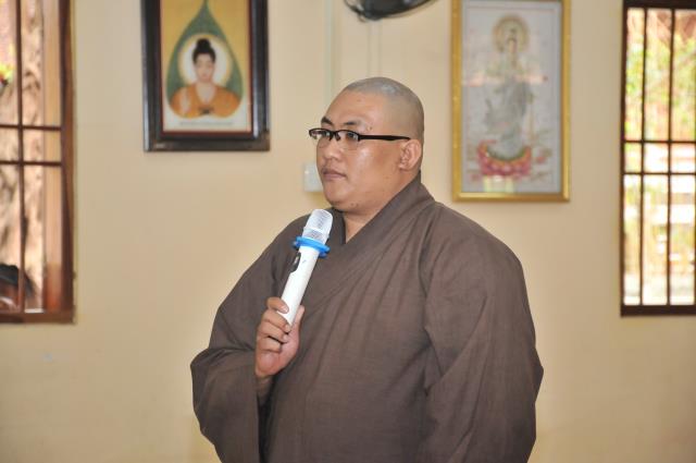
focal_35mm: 135
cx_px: 348
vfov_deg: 10.1
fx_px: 2607
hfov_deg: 15.2
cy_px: 232
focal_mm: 90
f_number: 5.3
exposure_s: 1/50
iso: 1000
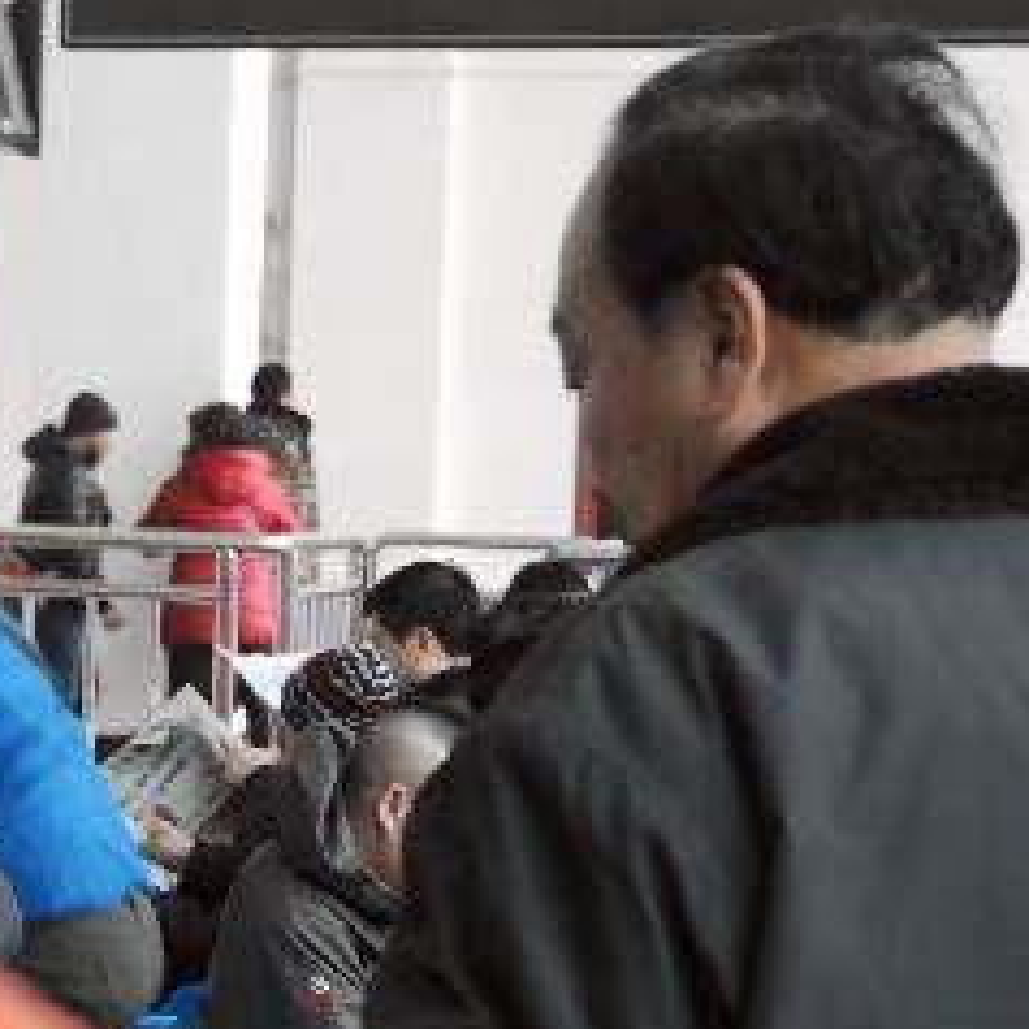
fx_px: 4448
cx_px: -166
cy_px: 618
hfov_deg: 12.9
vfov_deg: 13.2
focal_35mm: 132
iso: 400
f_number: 4.5
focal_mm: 35
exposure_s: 1/40
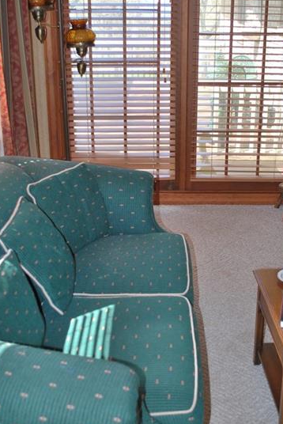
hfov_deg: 31.2
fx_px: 506
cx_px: 168
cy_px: 178
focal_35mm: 43
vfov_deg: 45.3
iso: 125
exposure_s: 1/125
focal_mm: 20
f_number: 3.8
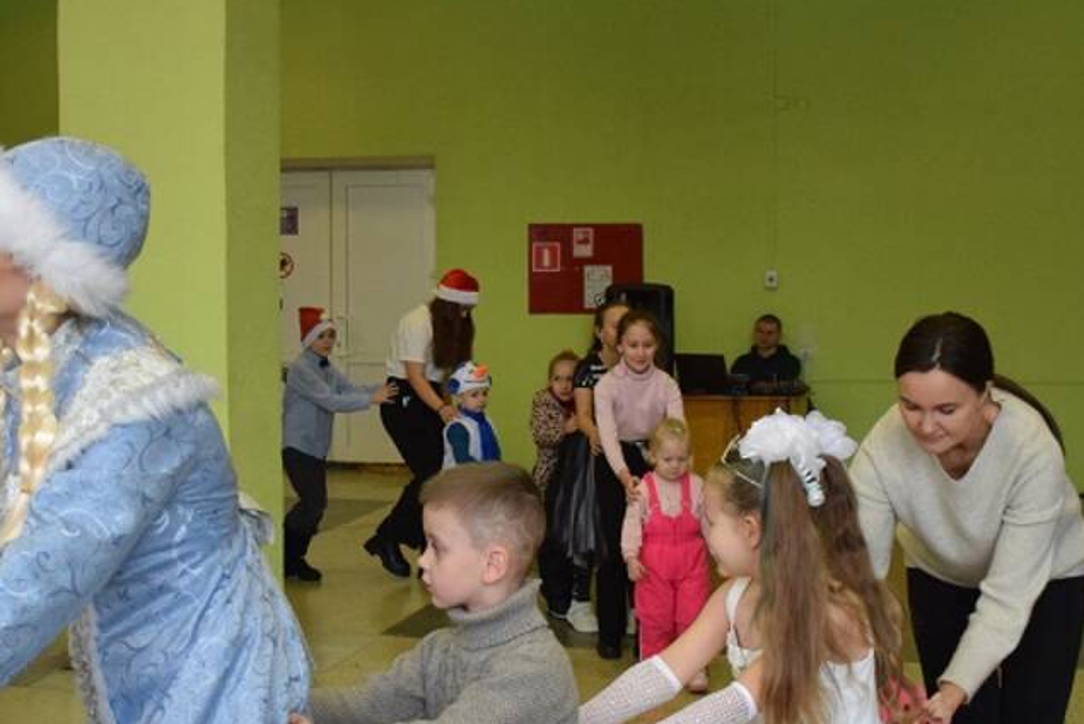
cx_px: 533
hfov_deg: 38.9
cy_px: 401
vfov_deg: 26.5
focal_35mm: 51
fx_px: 1536
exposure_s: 1/500
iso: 2500
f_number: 3.5
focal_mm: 18
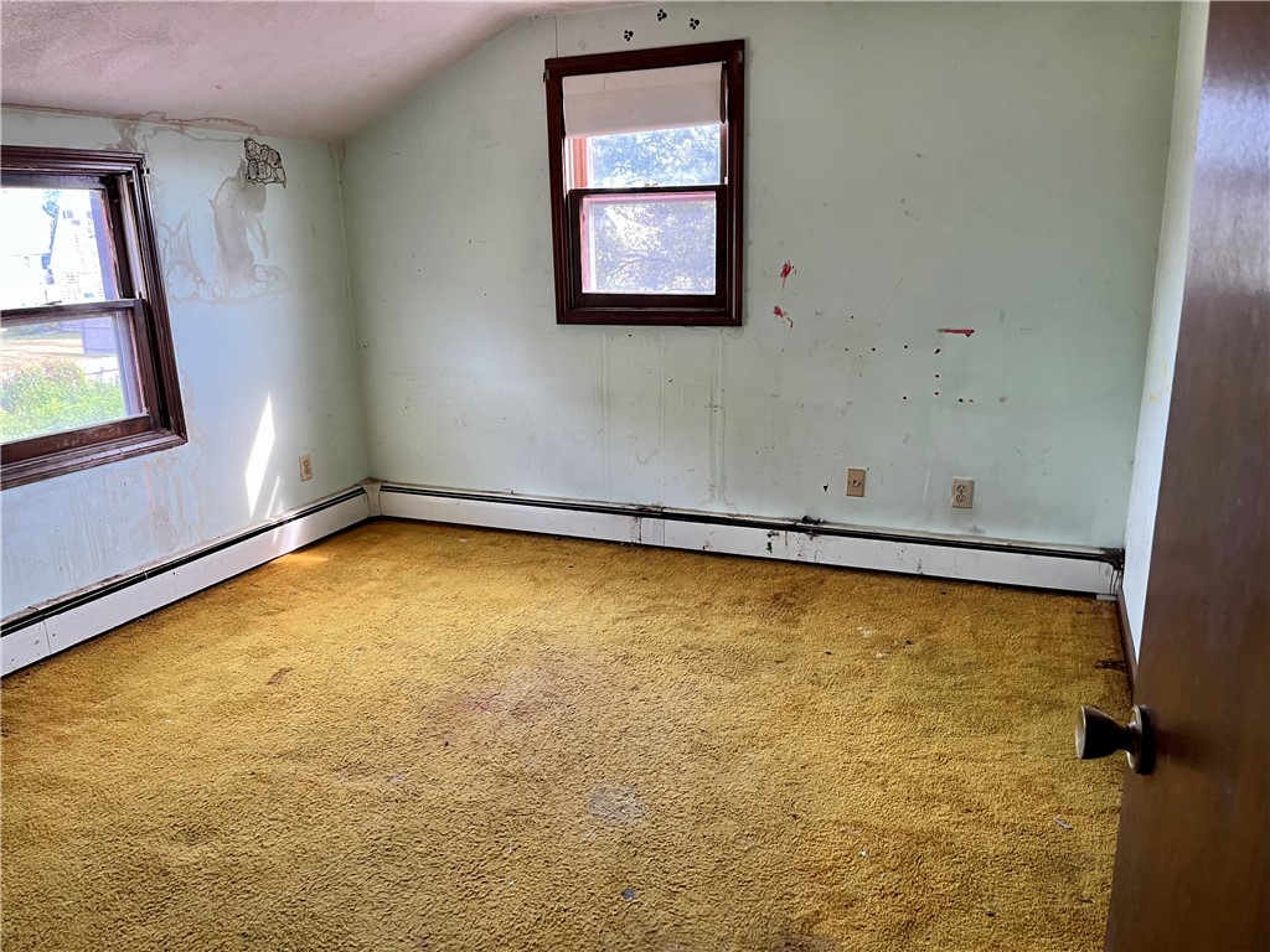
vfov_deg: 53.1
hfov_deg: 67.3
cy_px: 476
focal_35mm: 26
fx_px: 954
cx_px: 635
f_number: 1.6
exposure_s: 1/94
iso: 125
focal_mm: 5.1
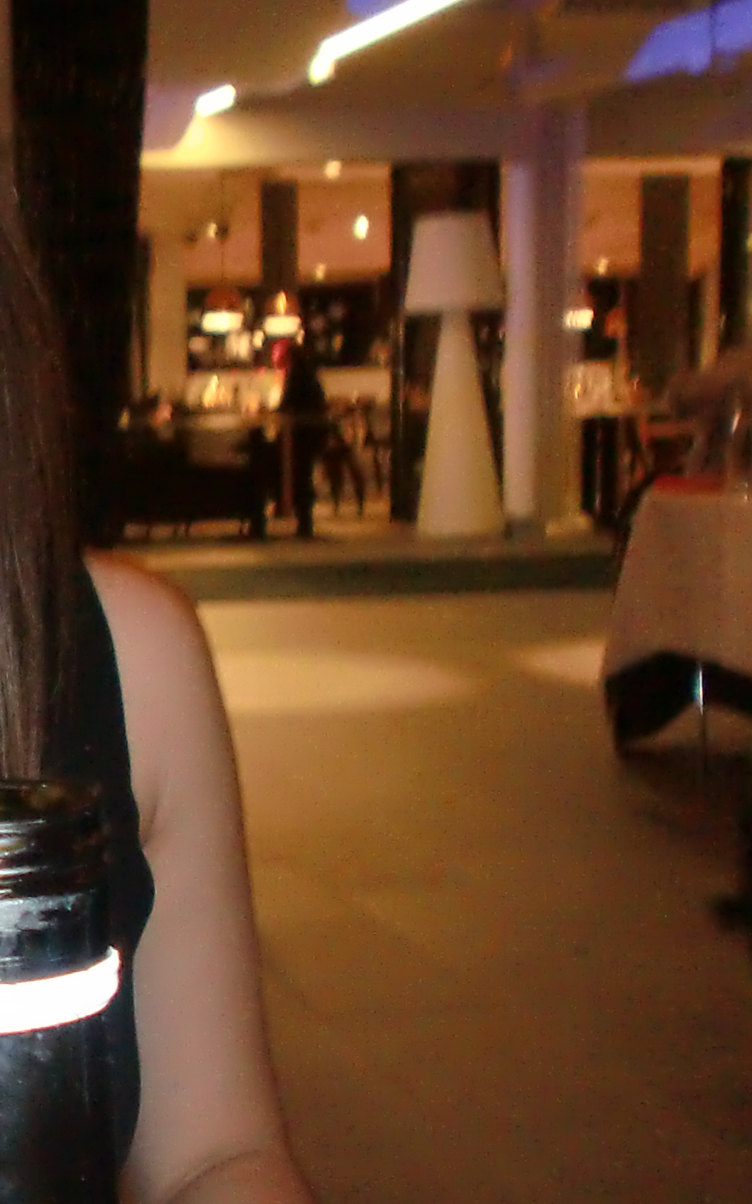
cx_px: -336
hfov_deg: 18.1
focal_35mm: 65
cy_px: 736
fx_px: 2131
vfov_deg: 31.4
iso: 400
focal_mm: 4.65
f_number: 2.6
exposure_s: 1/20
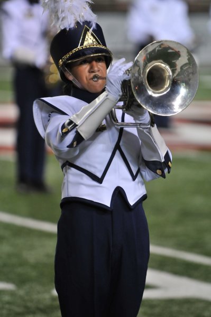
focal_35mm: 300
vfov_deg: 6.9
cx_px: 106
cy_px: 158
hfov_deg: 4.6
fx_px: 2642
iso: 800
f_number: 2.8
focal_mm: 200
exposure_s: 1/400
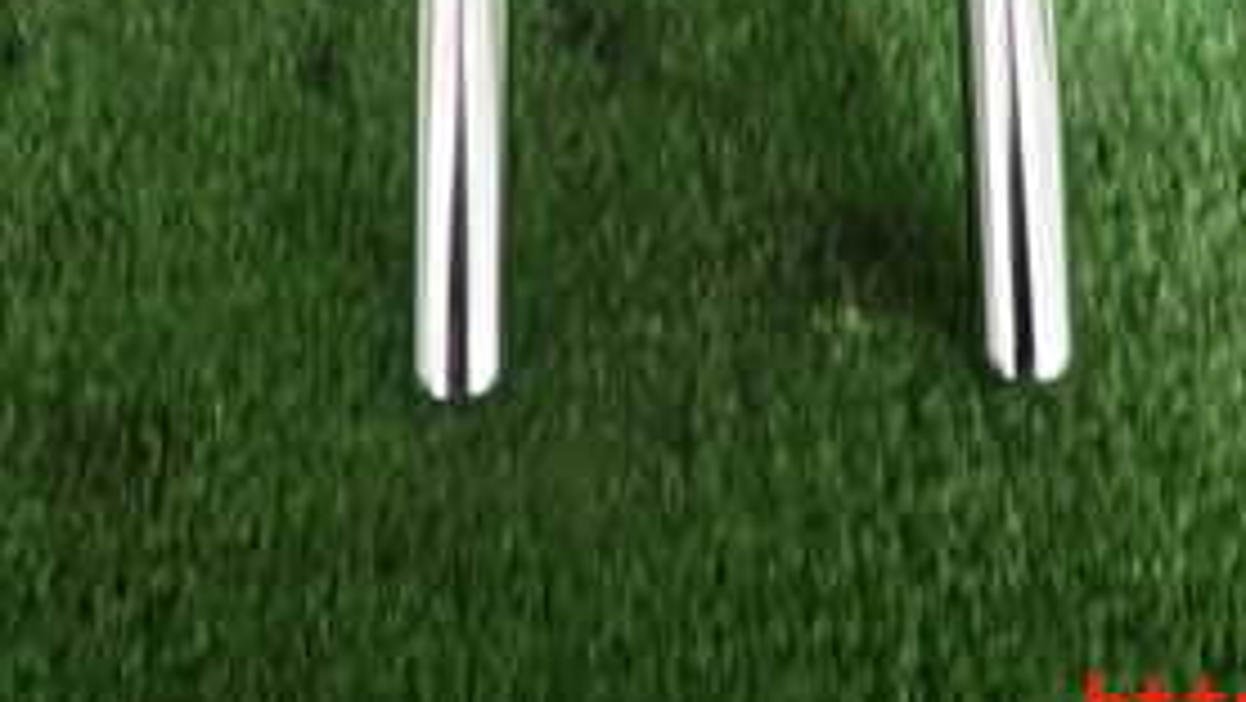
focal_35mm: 59
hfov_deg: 35.3
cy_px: -238
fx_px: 1950
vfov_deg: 18.8
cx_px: 751
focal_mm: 4.5
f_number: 2
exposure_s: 1/30
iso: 200
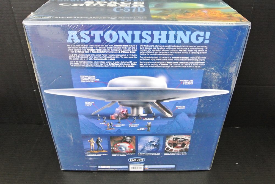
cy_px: 92
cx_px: 138
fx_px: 237
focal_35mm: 31
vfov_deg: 42.4
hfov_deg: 60.2
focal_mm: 11.8
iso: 2000
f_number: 3.8
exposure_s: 1/30
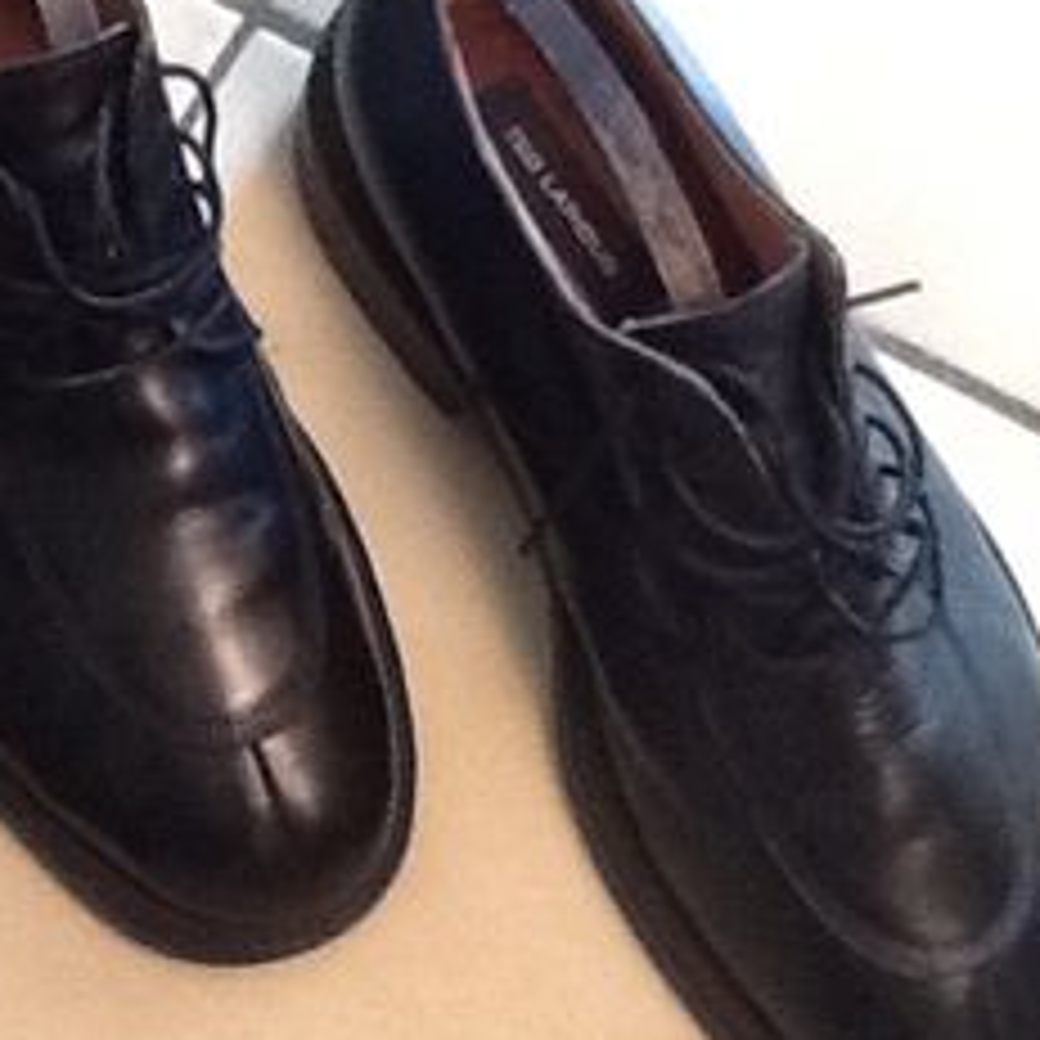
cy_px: 657
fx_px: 3433
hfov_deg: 16.6
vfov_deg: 17.2
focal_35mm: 101
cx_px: -135
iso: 250
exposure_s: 1/30
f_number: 2.4
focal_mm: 2.03
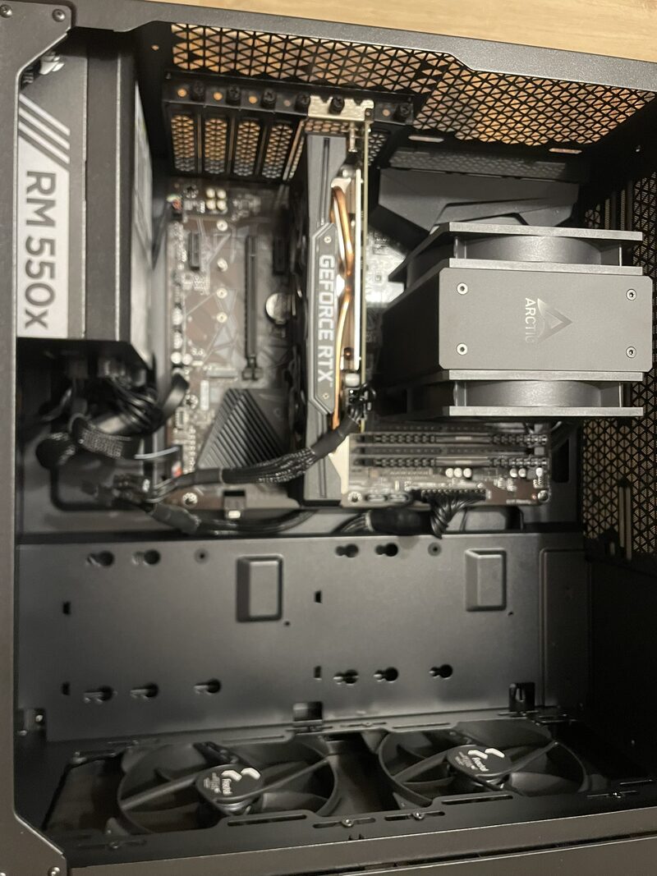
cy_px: 438
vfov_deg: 67.3
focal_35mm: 26
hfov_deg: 53.1
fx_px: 658
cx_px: 328
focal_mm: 4.2
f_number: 1.6
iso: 500
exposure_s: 1/25
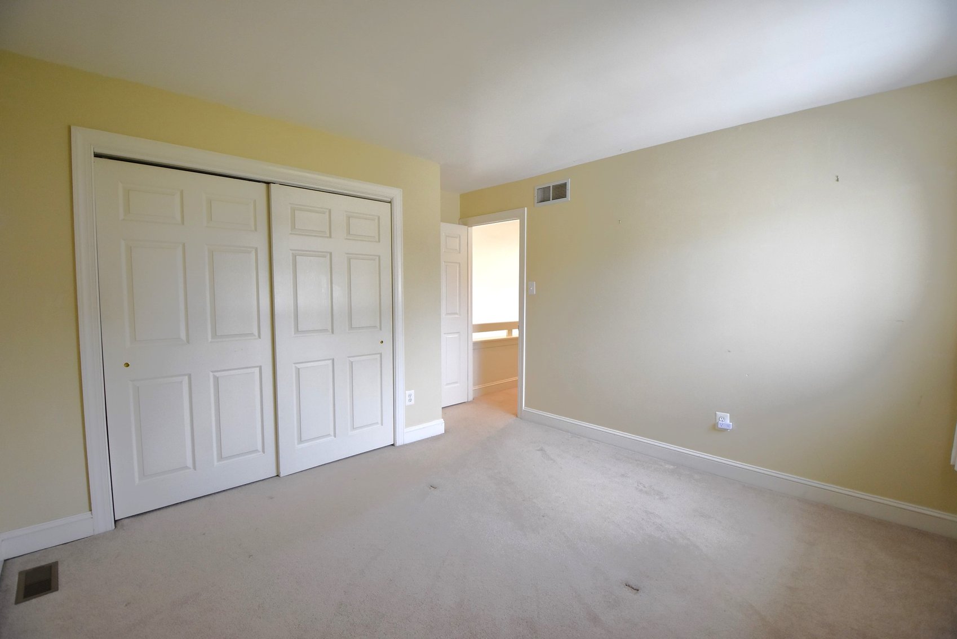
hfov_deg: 100.3
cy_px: 320
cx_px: 478
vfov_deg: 77.4
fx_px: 399
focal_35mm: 15
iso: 800
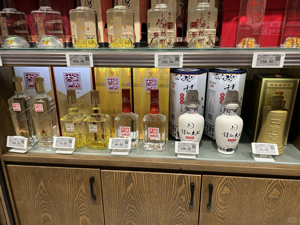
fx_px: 225
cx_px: 150
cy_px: 112
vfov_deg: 53.1
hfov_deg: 67.3
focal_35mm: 26
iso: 64
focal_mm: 5.7
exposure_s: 1/100
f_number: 1.5
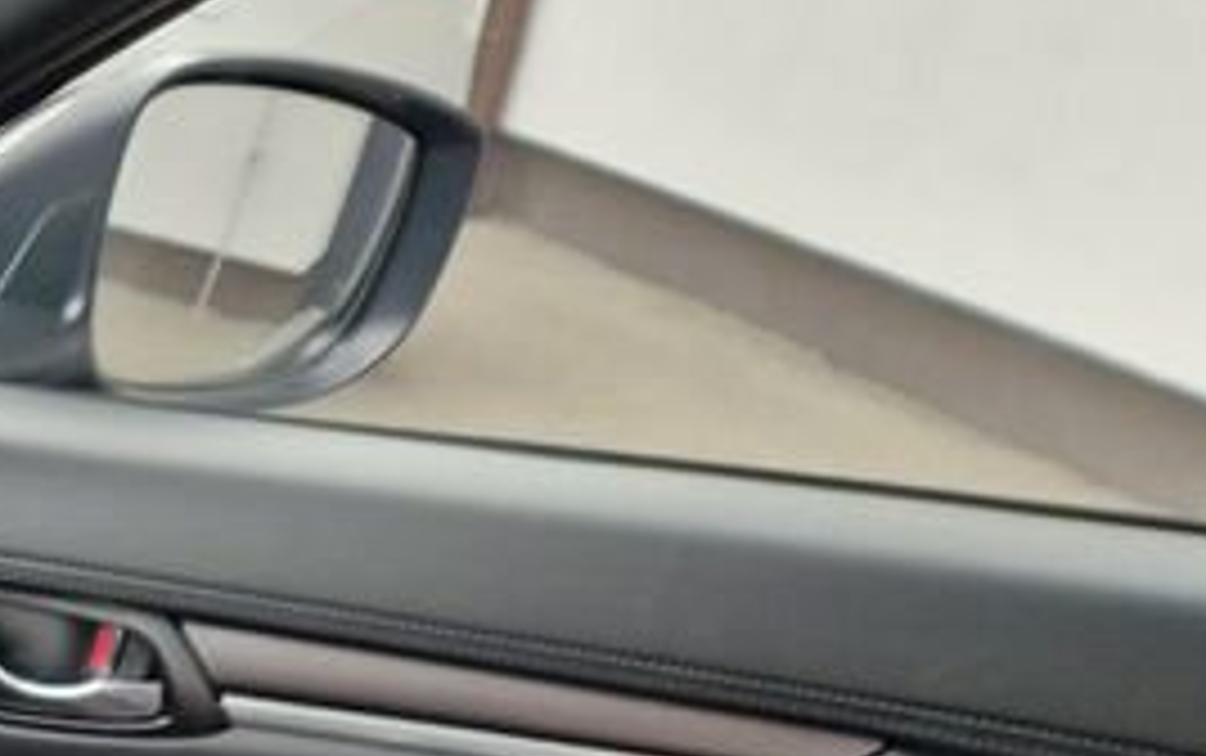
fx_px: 3059
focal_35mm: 93
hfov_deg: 17.5
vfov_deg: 12.2
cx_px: -1040
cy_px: 1602
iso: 160
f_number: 1.8
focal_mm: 5.4
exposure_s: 1/180
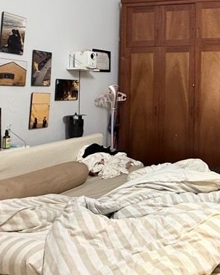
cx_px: 235
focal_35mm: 37
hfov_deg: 35.2
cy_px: 73
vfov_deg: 47.5
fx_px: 301
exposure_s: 1/50
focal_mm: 2.22
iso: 320
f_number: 2.2
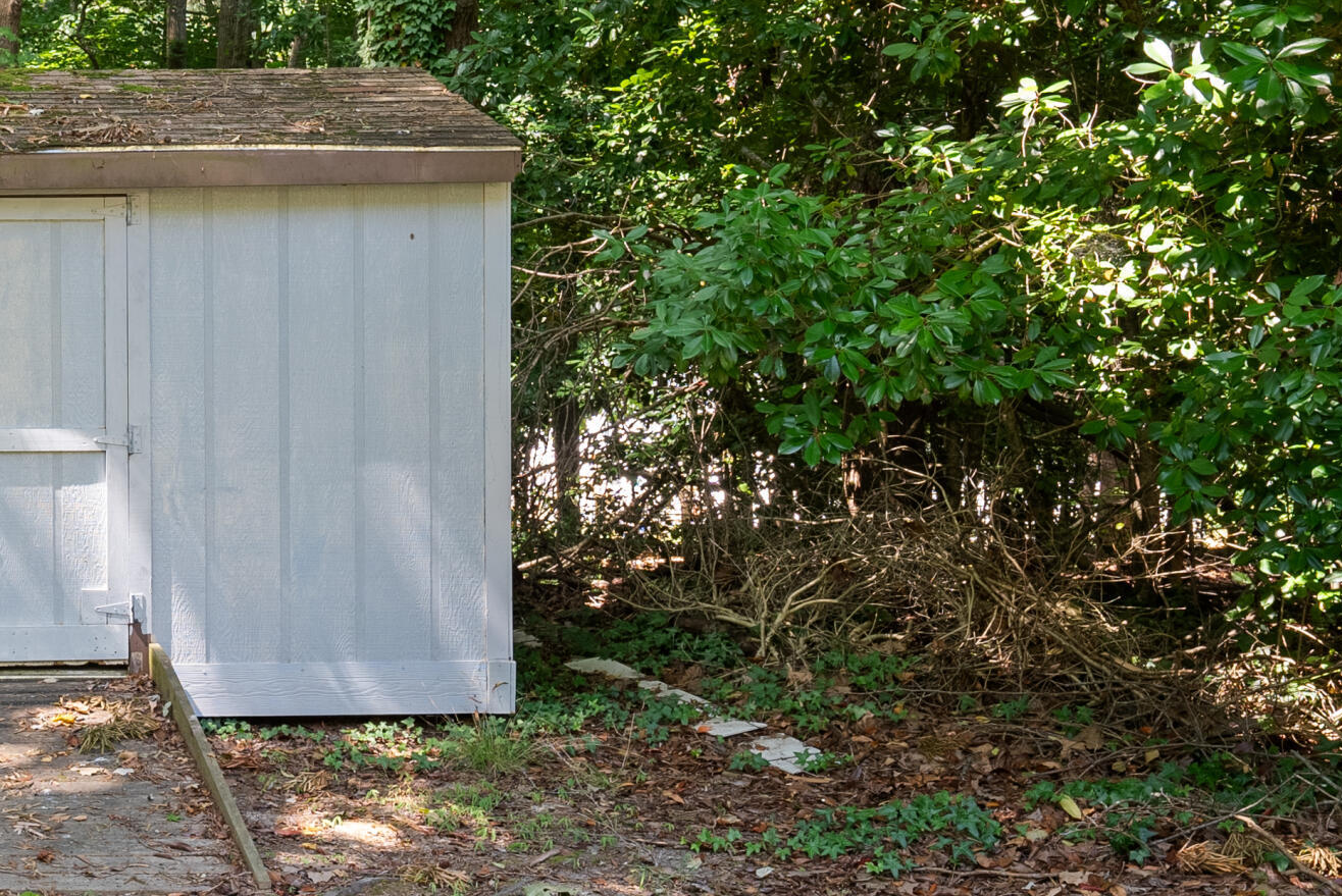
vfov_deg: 23.8
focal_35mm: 57
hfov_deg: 31.5
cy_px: 392
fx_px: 2126
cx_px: -94
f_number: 9
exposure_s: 1/20
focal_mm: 25
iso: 250
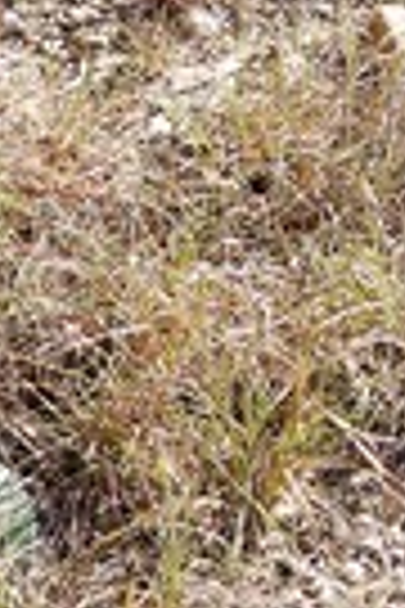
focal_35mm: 118
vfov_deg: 15.8
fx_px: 1991
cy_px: -324
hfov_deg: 11.0
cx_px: 670
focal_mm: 4.3
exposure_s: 1/800
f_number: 2.8
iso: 100
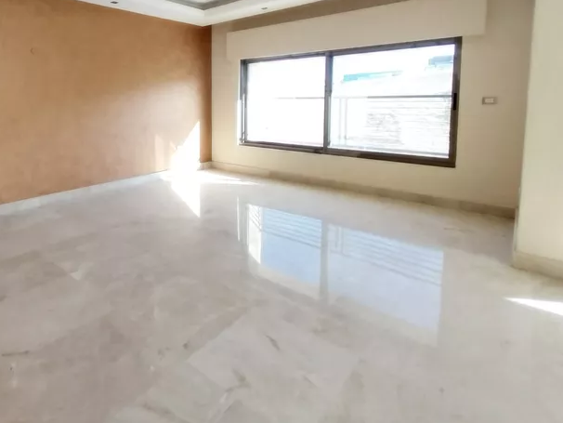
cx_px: 203
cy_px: 128
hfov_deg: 79.8
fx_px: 325
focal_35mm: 20
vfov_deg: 63.6
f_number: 2.2
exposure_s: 1/60
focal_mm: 1.3
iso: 100
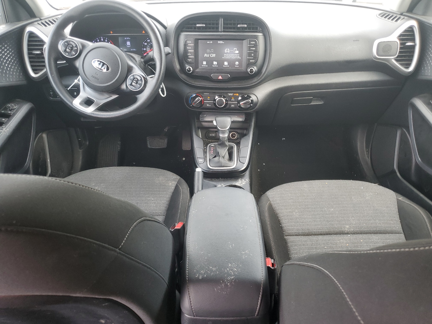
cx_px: 216
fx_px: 324
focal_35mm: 26
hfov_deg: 67.3
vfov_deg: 53.1
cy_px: 162
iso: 52
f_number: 1.5
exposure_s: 1/60.2
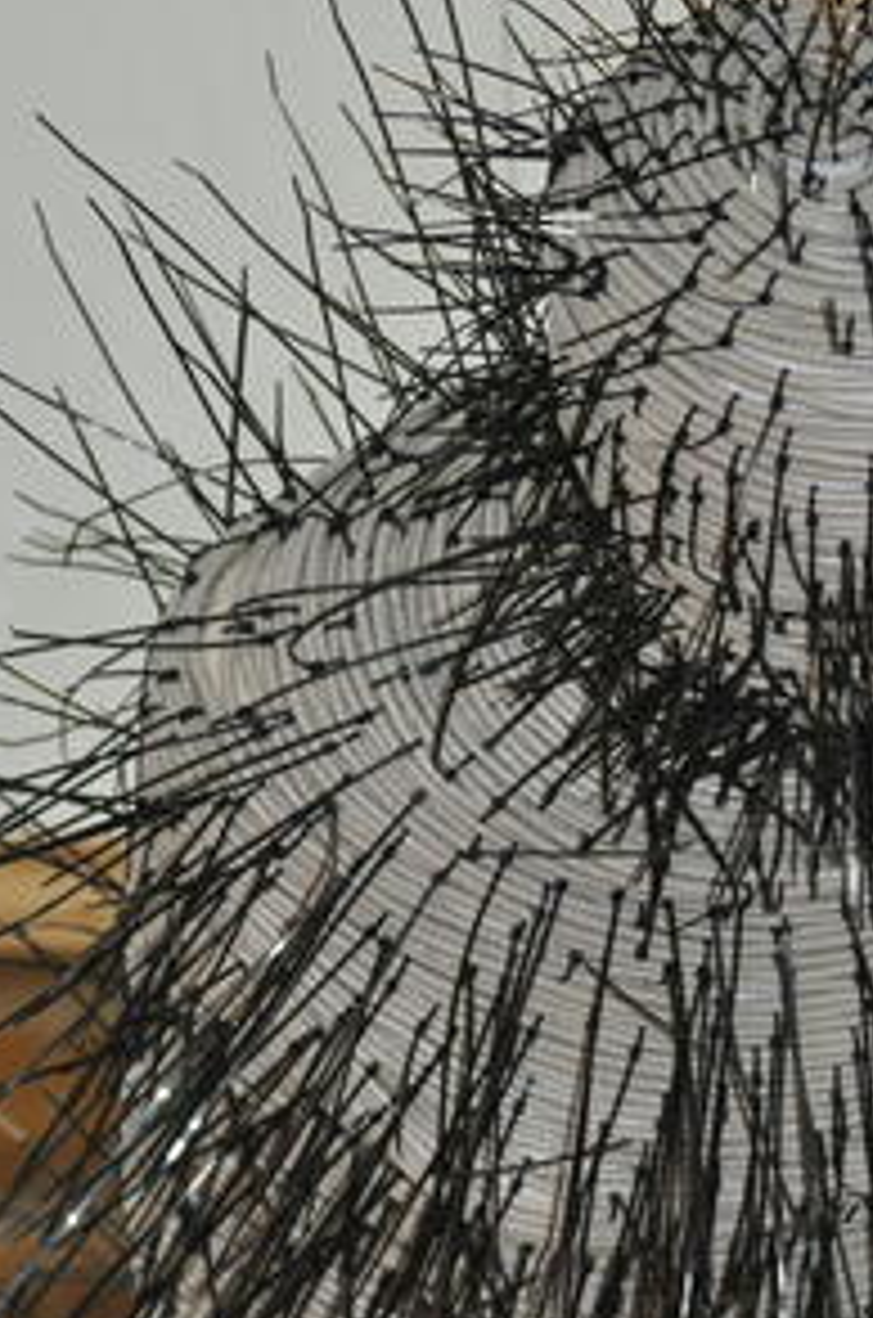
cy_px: 1143
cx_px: 666
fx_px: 6986
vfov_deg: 10.7
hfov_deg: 7.1
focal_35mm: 191
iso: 800
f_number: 4
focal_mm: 55
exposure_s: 1/60
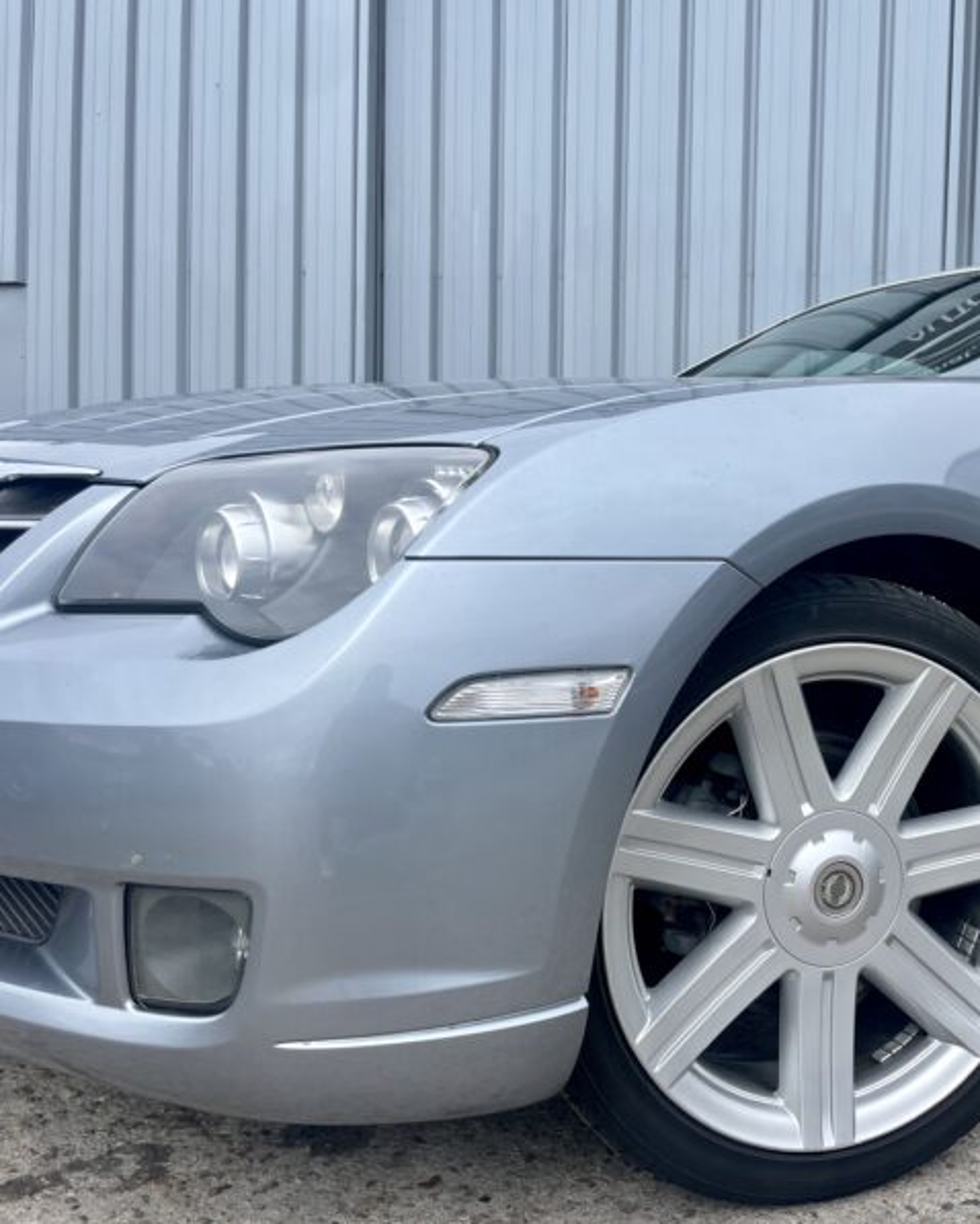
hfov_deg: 41.5
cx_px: 787
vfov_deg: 52.8
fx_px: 1232
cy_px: 613
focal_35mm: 34
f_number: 1.6
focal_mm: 4.2
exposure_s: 1/1715
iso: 32
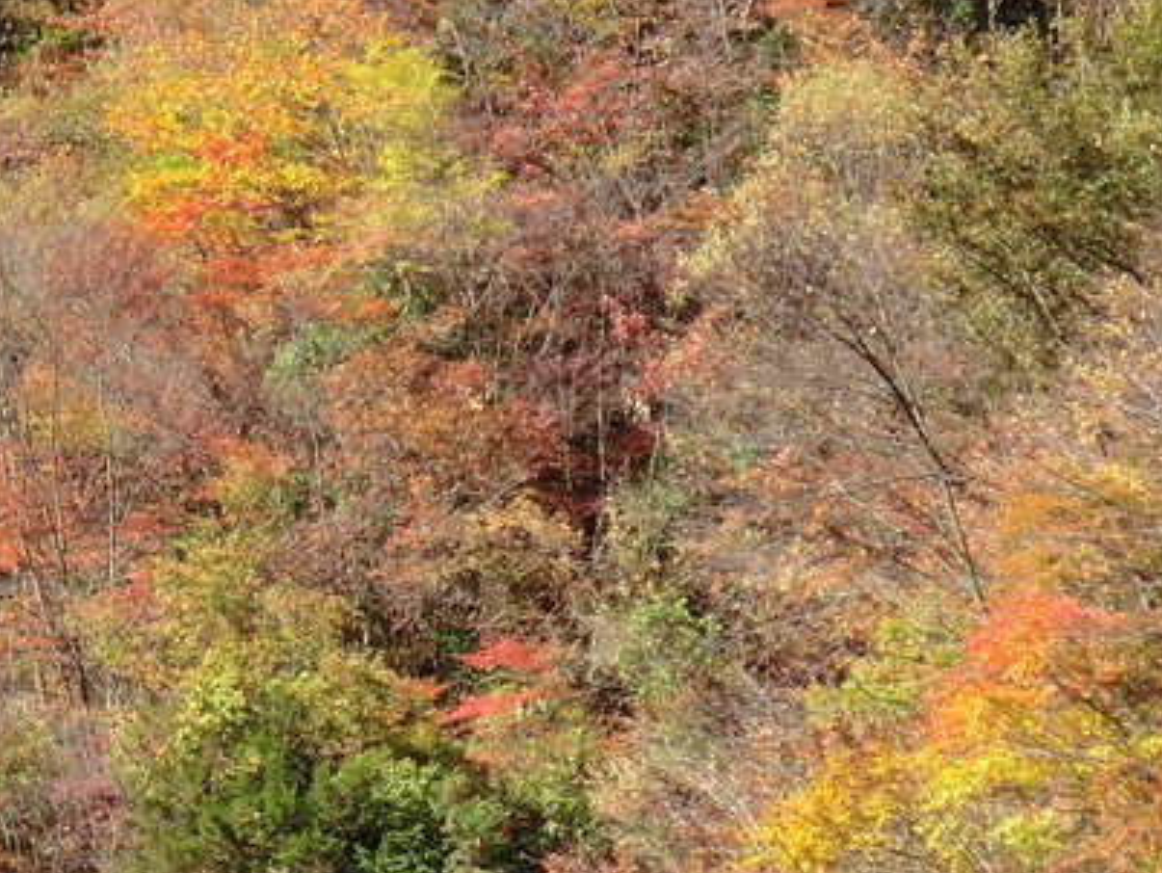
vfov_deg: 5.4
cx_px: 110
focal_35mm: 275
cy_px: 989
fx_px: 9237
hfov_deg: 7.2
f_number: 4.4
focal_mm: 19.1
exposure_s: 1/250
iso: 100
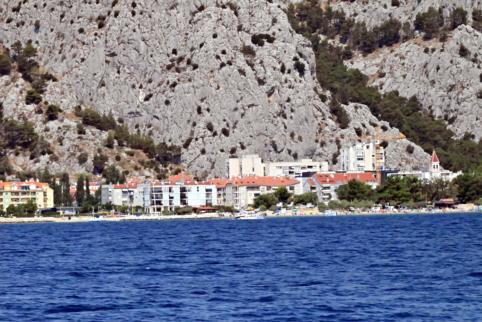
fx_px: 3750
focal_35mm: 280
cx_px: 241
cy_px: 161
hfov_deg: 7.4
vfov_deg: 4.9
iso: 22800
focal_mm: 280
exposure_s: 1/8000
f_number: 29
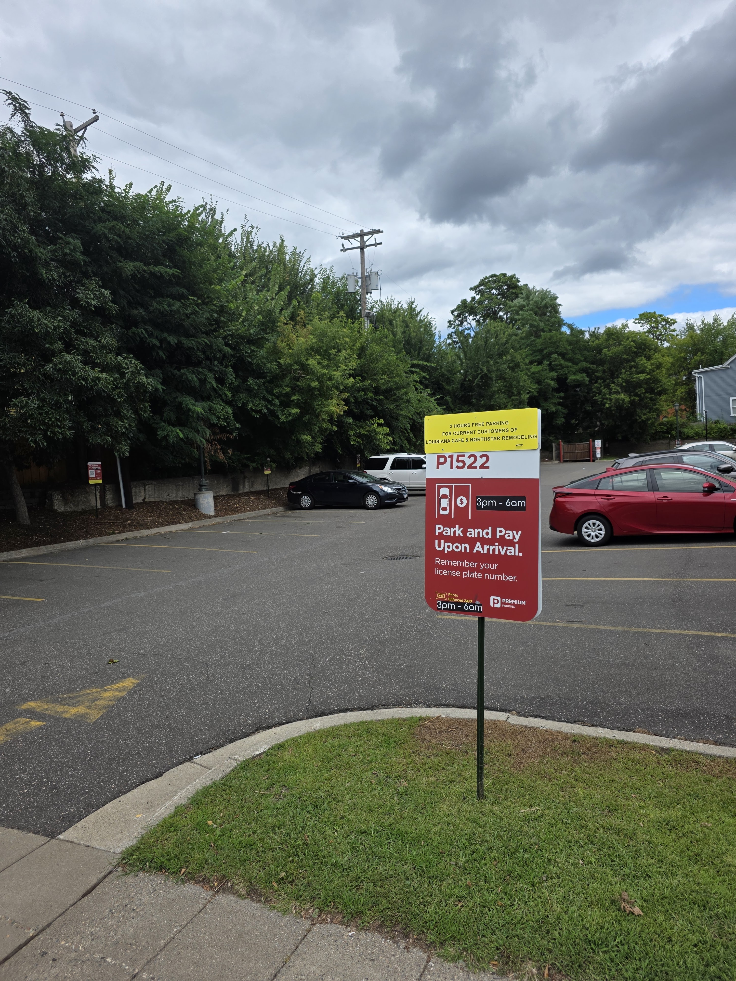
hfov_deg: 58.9
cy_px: 490
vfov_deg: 73.9
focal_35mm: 23
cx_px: 368
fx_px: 652
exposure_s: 1/4650
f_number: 1.7
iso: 80
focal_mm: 6.3
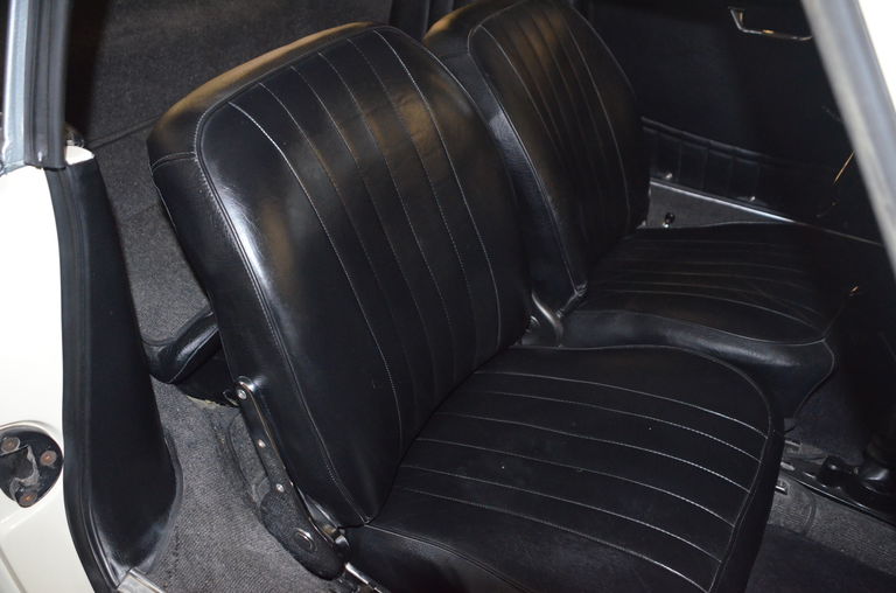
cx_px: 448
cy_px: 296
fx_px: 745
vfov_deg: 43.4
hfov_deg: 62.1
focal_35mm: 30
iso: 3200
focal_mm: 20
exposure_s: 1/60
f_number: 3.5
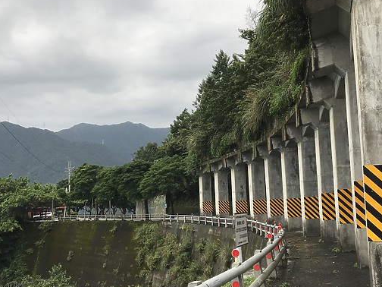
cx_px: 197
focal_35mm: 40
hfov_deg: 46.8
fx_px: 441
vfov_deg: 36.0
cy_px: 145
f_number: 1.8
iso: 20
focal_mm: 3.99
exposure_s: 1/242
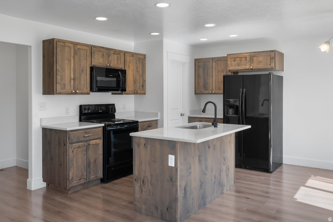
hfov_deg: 65.4
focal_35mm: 28
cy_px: 111
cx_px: 166
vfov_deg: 46.5
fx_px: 259
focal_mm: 28
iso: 500
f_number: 8
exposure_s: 1/5
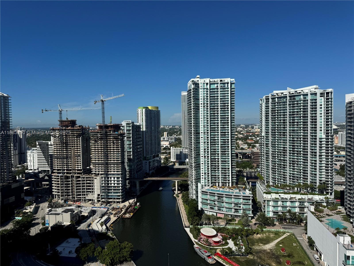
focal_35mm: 24
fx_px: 245
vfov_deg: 56.8
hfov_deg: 71.6
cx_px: 177
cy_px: 133
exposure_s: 1/10417
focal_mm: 6.76
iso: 80
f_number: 1.78
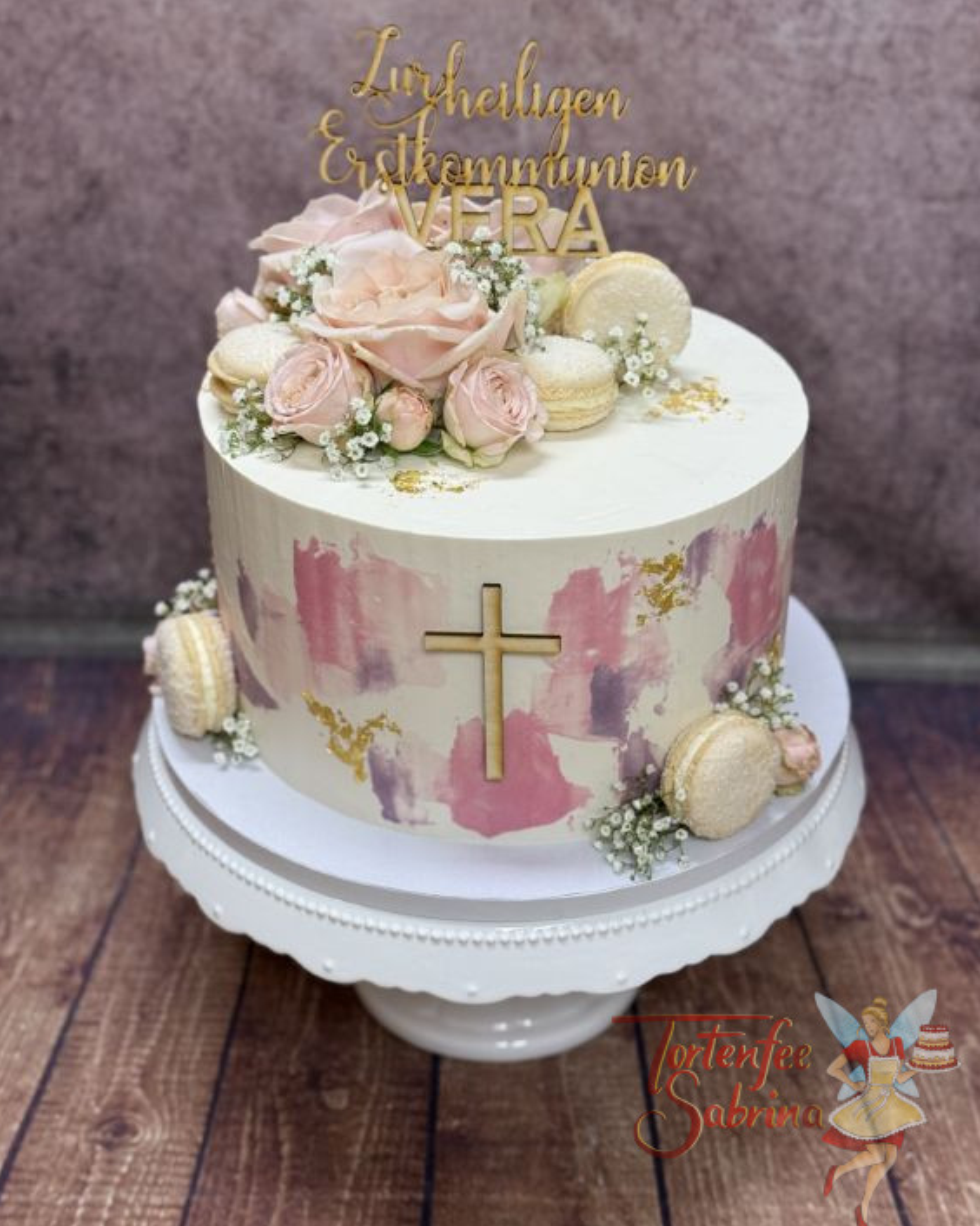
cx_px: 495
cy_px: 596
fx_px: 1851
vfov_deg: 36.7
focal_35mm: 51
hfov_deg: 29.7
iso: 50
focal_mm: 6.76
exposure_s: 1/50
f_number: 1.78
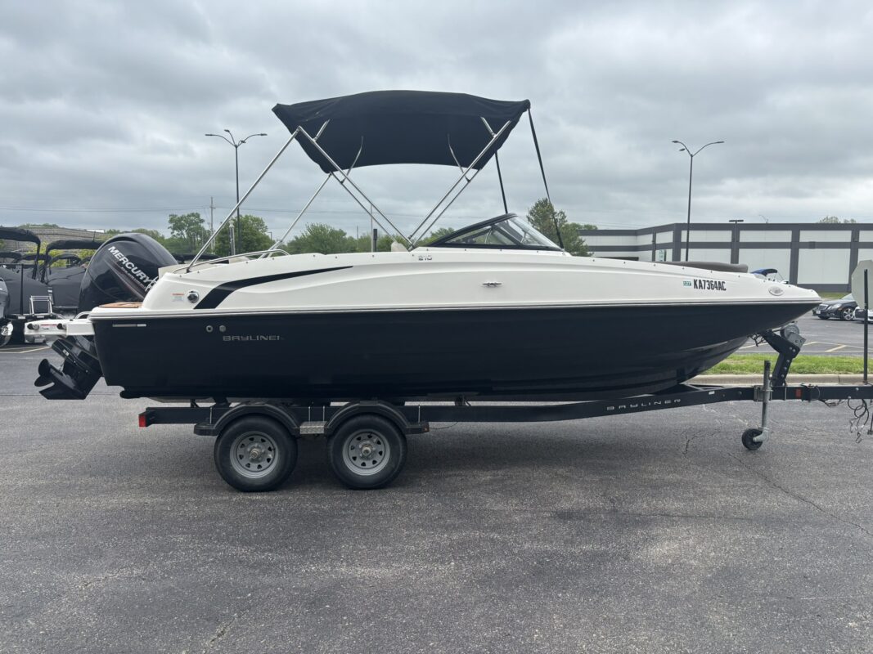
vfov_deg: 53.1
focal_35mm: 26
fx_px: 656
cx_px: 436
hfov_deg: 67.3
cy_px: 327
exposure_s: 1/1642
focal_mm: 5.96
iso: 50
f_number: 1.6
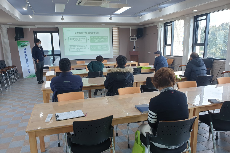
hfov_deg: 65.5
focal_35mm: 28
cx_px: 113
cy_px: 83
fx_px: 179
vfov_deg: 46.3
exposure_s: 1/60.2
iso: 50
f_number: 2.4
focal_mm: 4.3
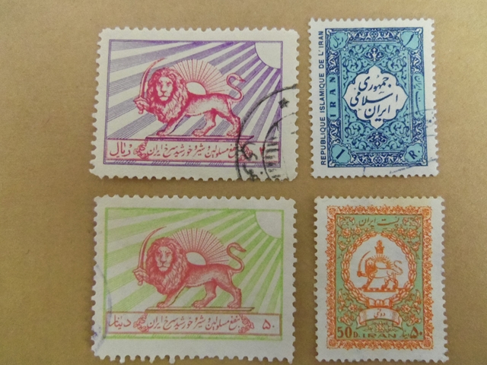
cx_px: 244
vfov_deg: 49.7
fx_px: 394
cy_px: 182
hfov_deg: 63.4
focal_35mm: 28
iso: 800
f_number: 3.9
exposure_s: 1/15
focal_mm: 5
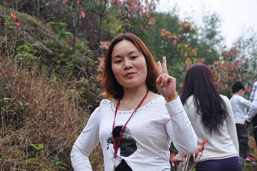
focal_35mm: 128
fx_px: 909
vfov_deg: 10.7
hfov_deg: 16.1
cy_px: 86
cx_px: 128
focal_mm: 85
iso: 400
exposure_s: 1/320
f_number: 9
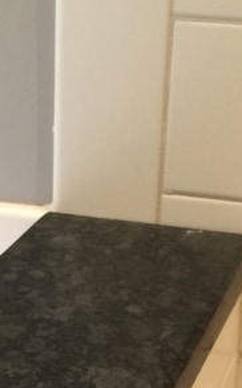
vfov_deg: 17.7
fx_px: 1152
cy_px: 533
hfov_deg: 12.0
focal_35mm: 109
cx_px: 73
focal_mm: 4.12
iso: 80
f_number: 2.2
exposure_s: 1/30
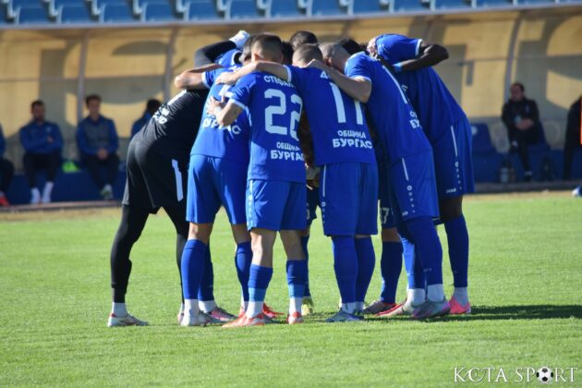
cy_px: 194
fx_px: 7274
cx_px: 291
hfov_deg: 4.6
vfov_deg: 3.1
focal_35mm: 450
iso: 400
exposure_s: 1/800
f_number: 5.6
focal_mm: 300
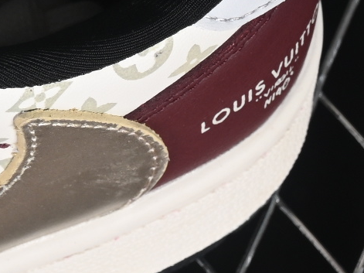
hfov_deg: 4.5
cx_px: -512
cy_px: -89
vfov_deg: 3.5
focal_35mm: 426
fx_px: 4478
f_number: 7.1
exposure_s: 1/80
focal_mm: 50
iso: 160
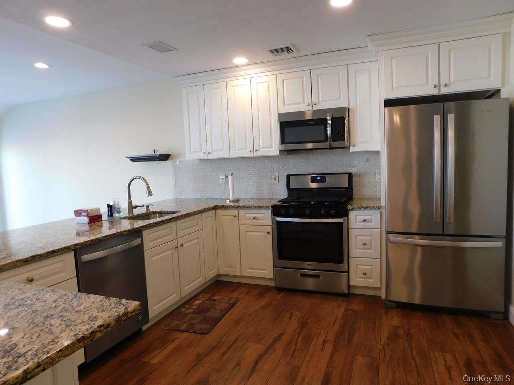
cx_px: 257
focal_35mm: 23
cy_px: 192
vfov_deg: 58.9
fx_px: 342
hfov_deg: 73.9
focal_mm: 4
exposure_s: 1/30
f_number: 3
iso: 125
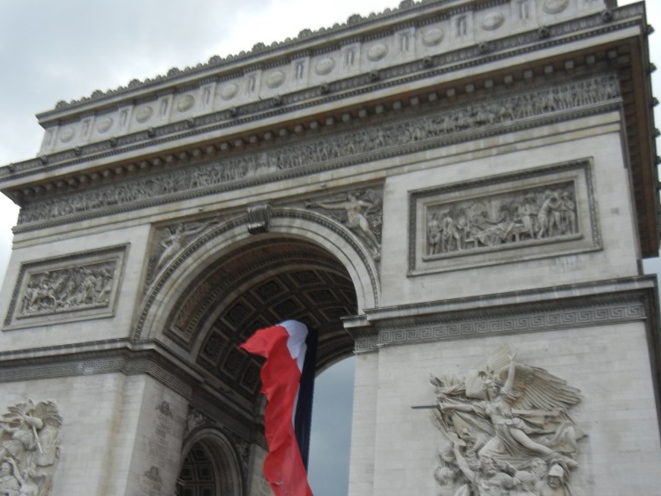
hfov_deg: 45.6
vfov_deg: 35.0
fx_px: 783
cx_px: 279
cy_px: 293
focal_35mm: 41
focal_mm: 5.4
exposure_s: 1/238
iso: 160
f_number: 7
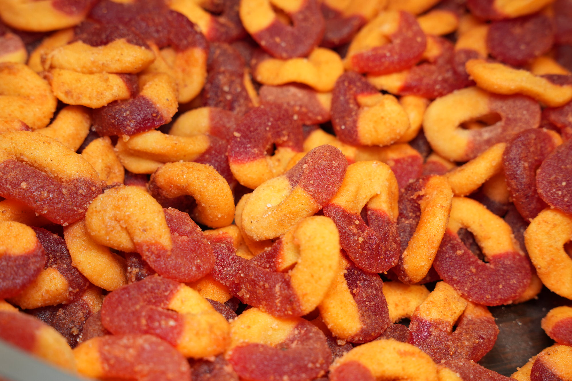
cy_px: 190
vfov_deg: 19.5
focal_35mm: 70
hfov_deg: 28.8
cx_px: 286
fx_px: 1112
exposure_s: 1/160
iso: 800
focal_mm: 70
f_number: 7.1
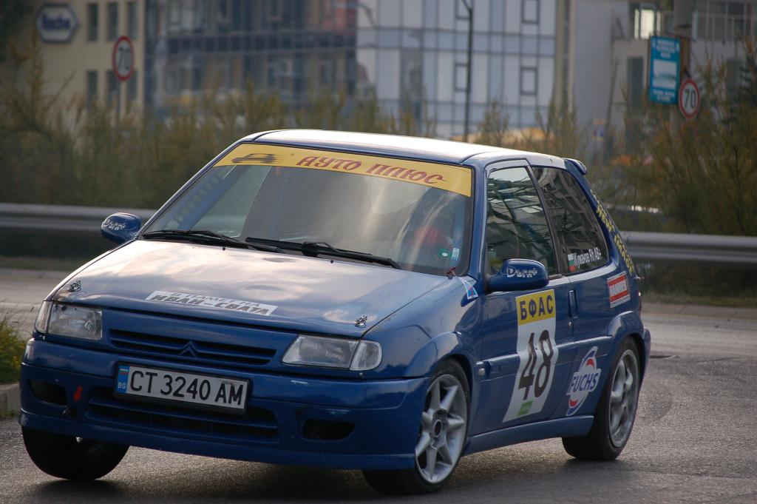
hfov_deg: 10.2
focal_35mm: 202
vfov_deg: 6.8
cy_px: 252
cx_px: 378
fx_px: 4255
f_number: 5
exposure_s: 1/1000
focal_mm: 135
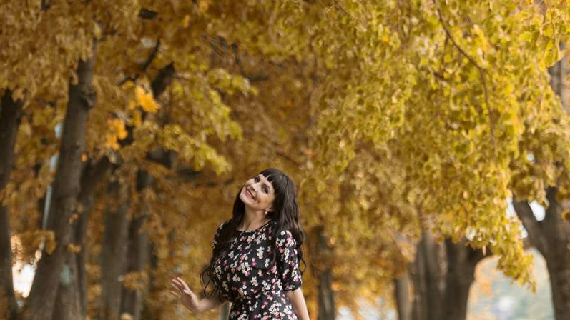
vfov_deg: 7.5
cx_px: 284
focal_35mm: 161
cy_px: 231
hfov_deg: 13.4
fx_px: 2433
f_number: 2.8
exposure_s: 1/125
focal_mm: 102
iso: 100
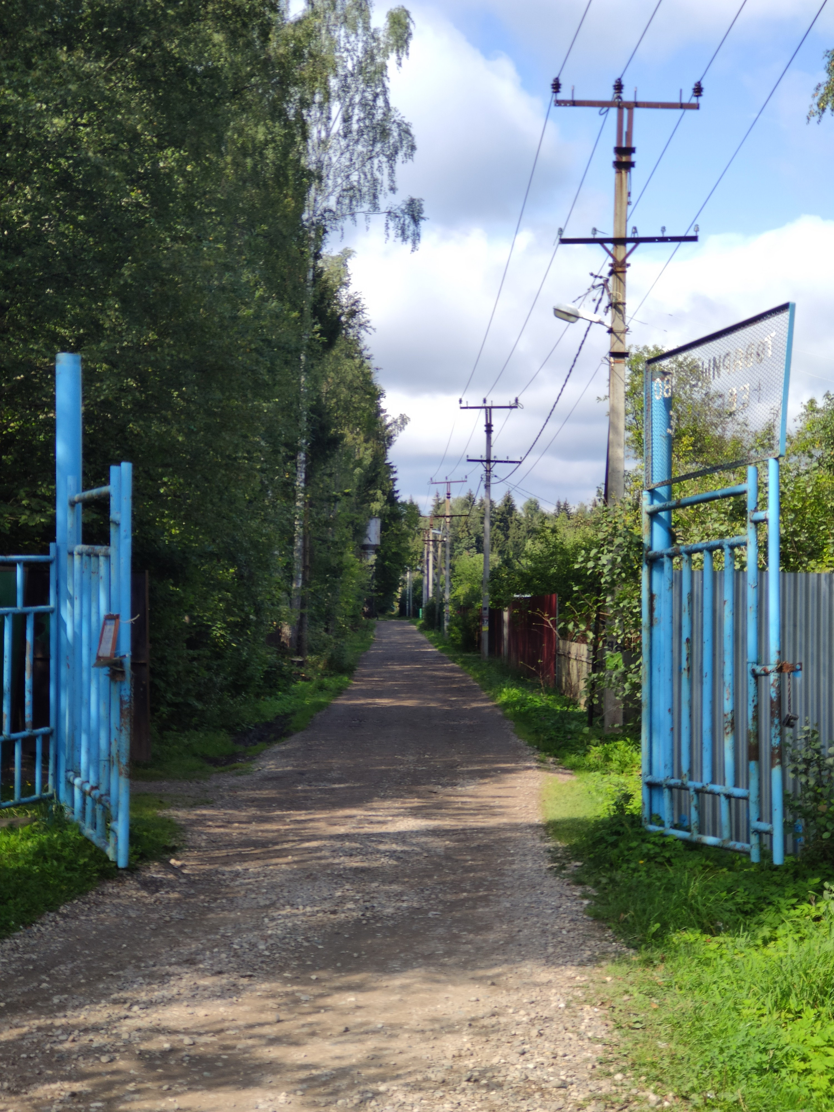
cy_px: 556
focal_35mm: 52
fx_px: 1670
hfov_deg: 28.0
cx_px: 417
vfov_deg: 36.8
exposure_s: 1/598
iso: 100
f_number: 2.4
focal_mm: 5.55
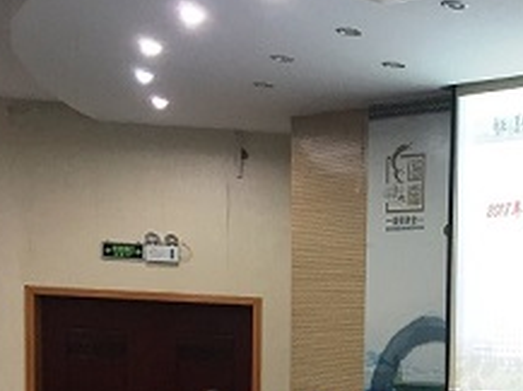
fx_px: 1252
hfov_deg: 21.8
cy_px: 484
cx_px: 634
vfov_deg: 16.9
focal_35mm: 83
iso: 125
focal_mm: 4.15
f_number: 2.2
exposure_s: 1/33
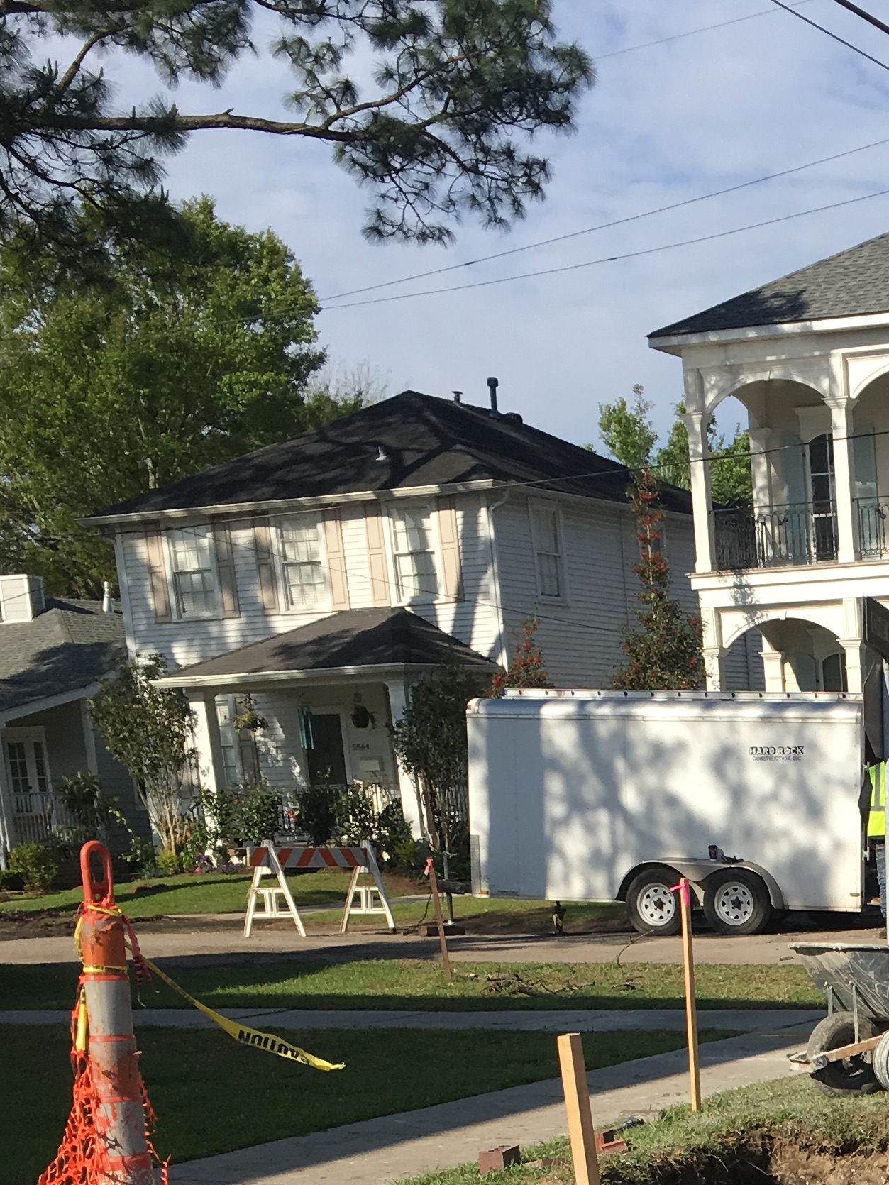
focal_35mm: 70
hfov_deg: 19.8
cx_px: 1044
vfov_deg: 25.7
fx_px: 2396
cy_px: 1296
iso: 25
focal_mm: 4.15
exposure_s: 1/1709
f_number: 2.2
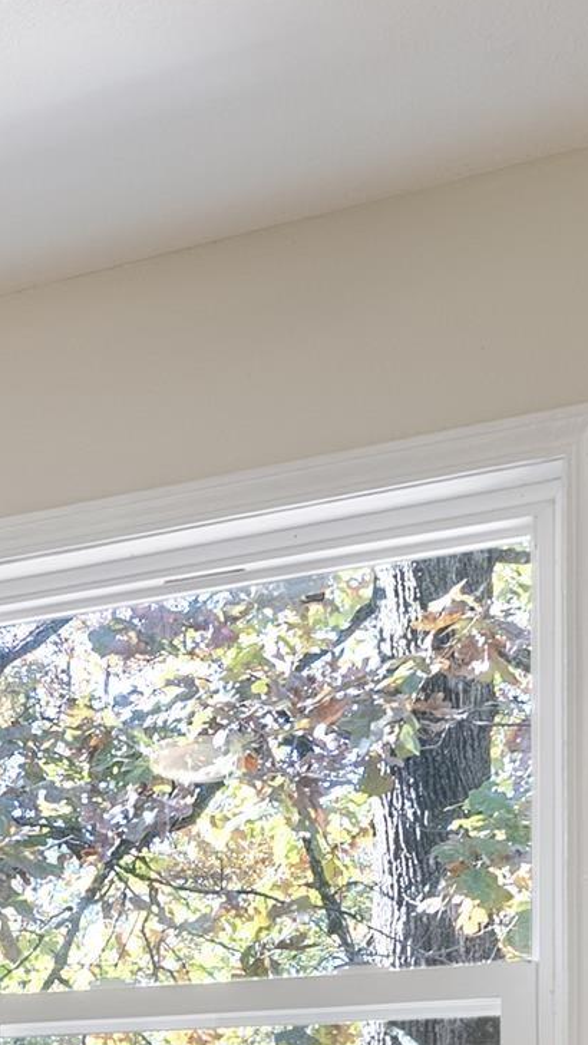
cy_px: 1213
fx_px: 1913
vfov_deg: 27.4
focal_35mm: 69
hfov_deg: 15.9
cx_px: -328
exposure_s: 1/1.67
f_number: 9
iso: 250
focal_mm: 16
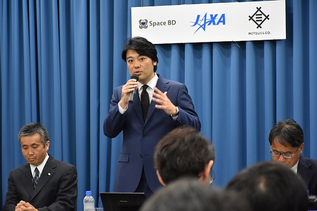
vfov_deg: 10.1
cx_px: 158
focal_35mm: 135
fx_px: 1188
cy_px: 106
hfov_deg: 15.2
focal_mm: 90
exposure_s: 1/60
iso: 1100
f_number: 5.3
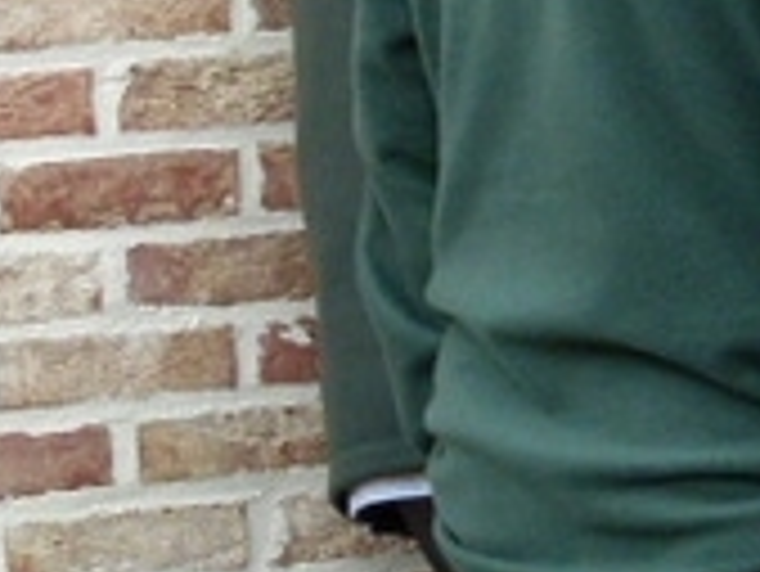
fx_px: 8503
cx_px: 1070
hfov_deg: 5.1
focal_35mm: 387
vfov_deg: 3.8
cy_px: 90
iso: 250
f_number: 3.5
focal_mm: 19.6
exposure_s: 1/125
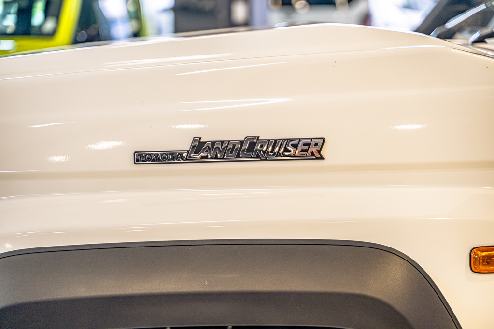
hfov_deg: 27.0
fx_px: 1029
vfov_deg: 18.2
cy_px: 164
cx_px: 247
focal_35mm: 75
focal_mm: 75
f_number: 2.8
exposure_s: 1/125
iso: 400
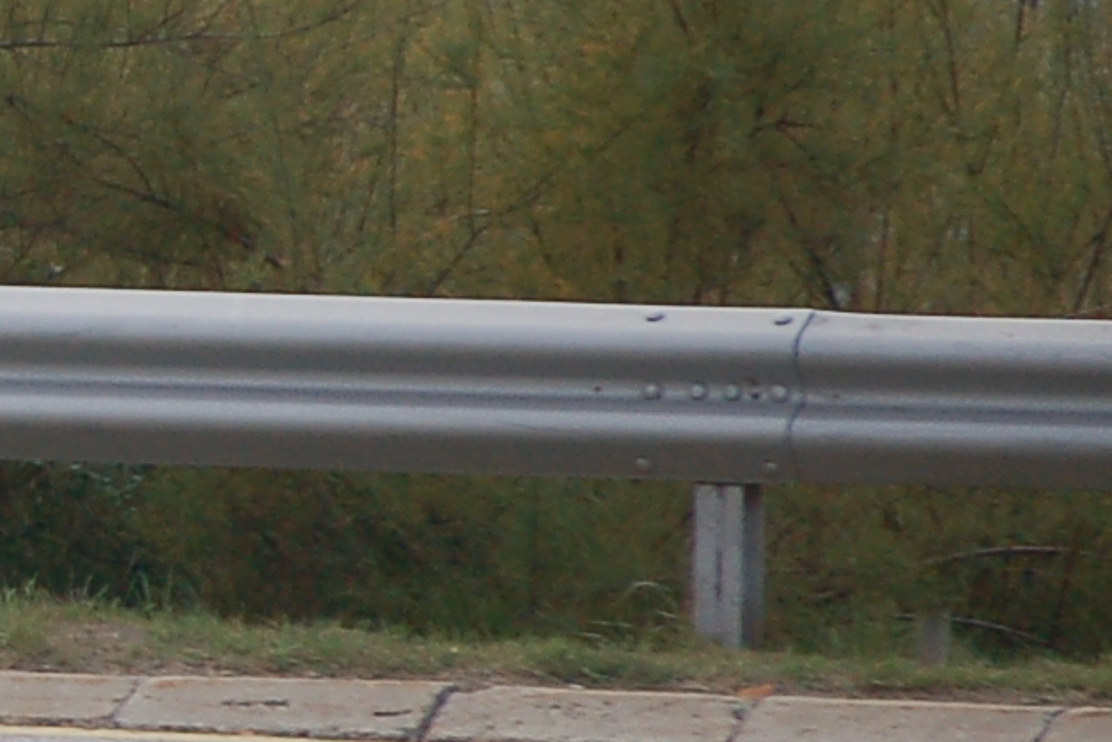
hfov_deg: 2.7
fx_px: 23332
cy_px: 344
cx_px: -1511
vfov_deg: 1.8
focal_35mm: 755
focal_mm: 105
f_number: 4.8
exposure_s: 1/1000
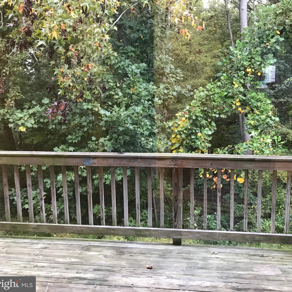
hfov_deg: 47.9
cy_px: 142
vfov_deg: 48.4
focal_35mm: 34
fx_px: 324
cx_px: 188
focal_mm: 3.99
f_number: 1.8
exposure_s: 1/15
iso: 64
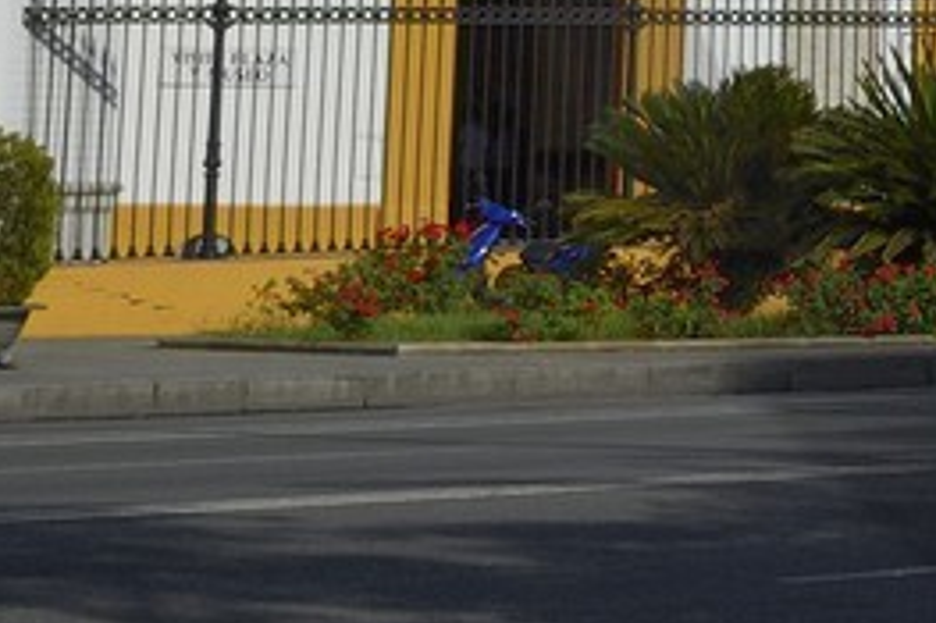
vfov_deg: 8.3
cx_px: 1858
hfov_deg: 11.7
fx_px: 4105
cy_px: -584
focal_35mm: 158
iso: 200
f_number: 14
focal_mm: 26
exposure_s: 1/320
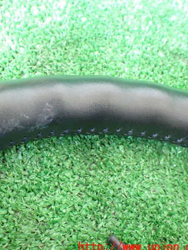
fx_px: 297
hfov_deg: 34.0
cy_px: 126
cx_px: 36
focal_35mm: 41
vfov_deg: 45.8
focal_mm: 5.4
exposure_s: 1/30
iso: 800
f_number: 2.3
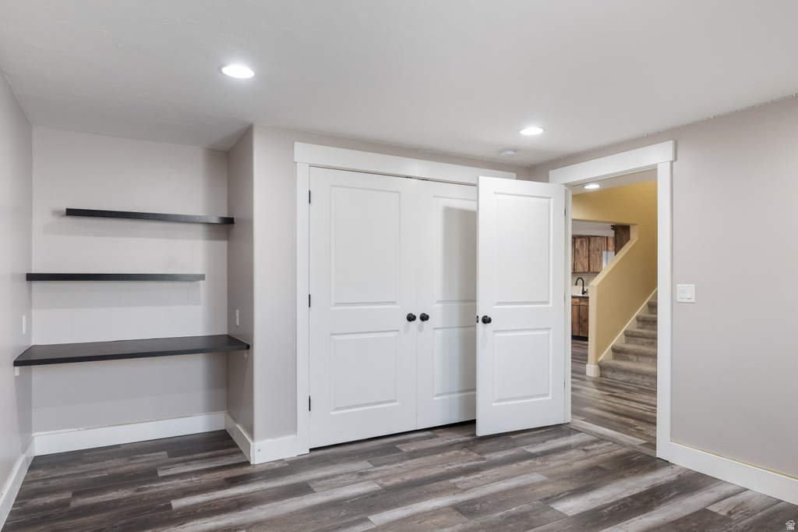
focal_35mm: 21
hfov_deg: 81.2
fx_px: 465
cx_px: 399
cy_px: 266
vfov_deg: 59.5
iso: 2000
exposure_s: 1/40
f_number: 6.3
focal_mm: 14
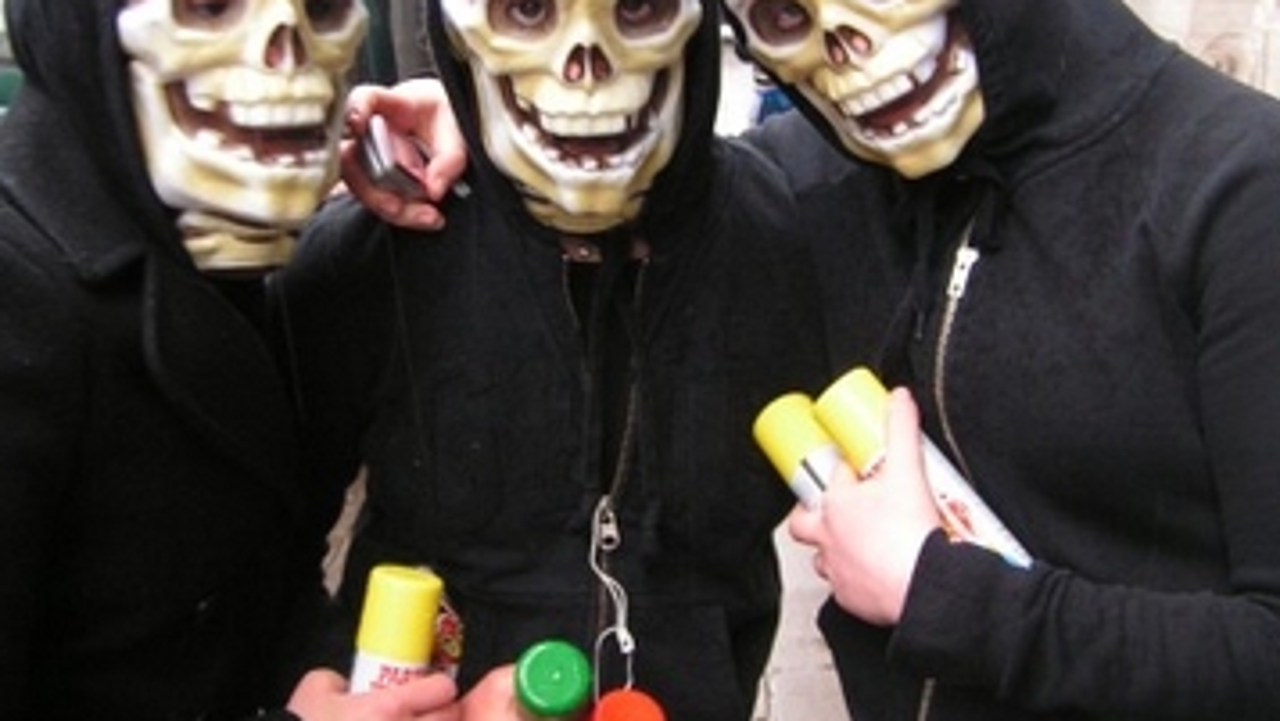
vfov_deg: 20.7
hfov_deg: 36.0
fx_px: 1969
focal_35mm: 58
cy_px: 231
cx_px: 592
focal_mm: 6.3
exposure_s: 1/40
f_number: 2.8
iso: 125
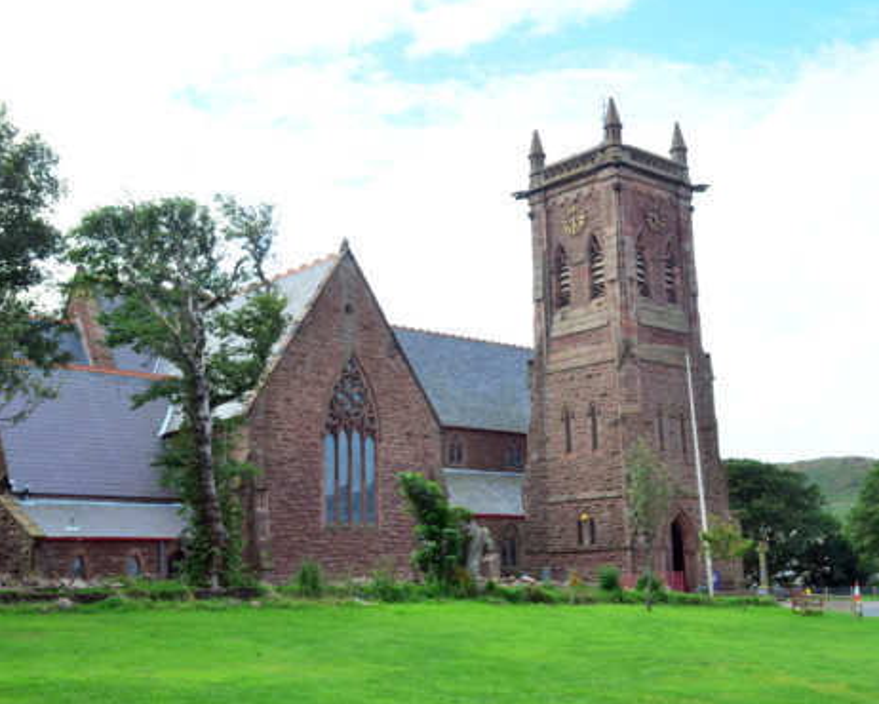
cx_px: 449
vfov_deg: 33.5
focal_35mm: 45
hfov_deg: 41.1
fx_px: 1171
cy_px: 351
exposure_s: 1/400
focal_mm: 26
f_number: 7.1
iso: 400
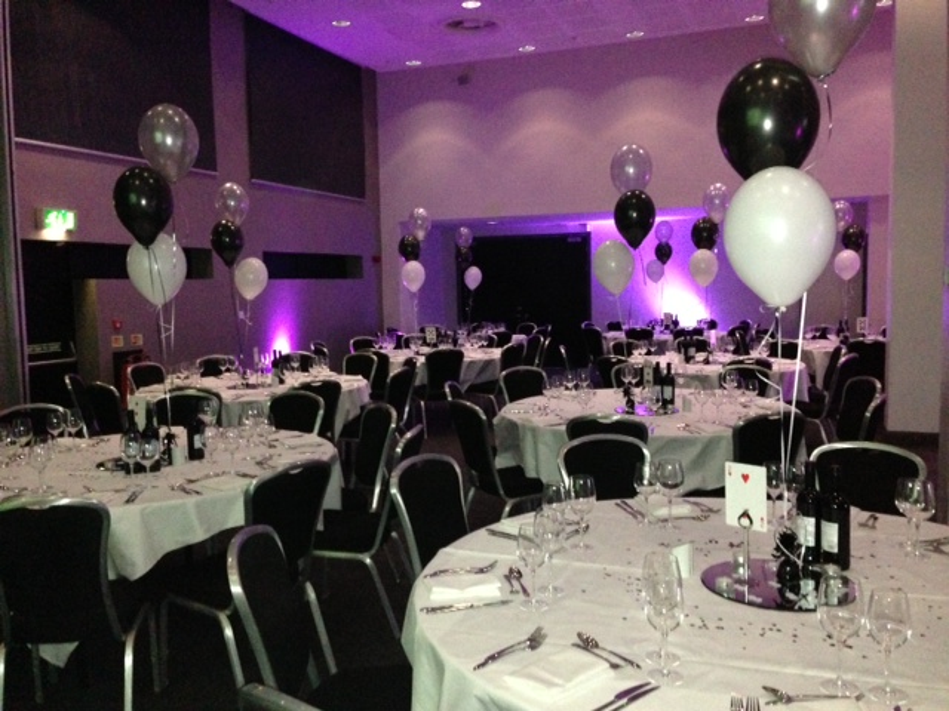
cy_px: 356
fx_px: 905
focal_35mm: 33
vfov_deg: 42.9
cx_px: 474
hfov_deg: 55.4
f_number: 2.4
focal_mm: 4.13
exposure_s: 1/16
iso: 800
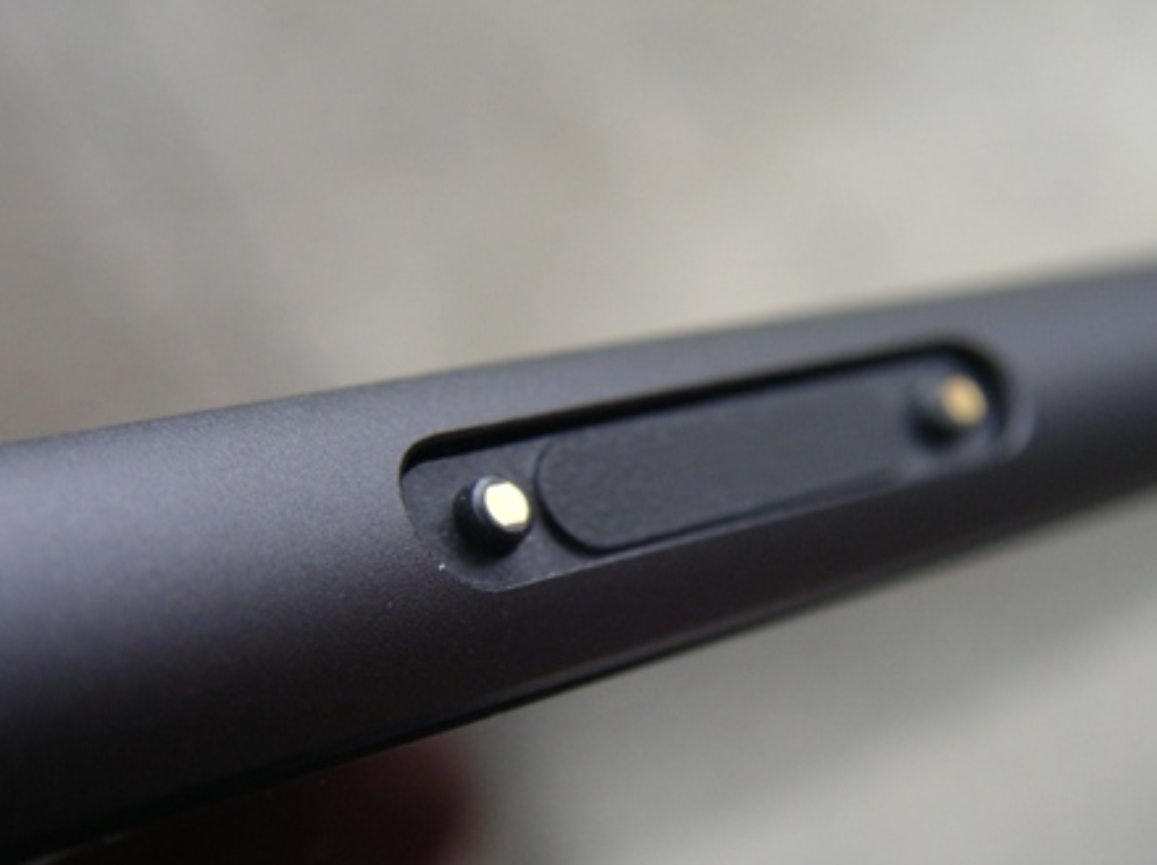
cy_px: 530
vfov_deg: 29.0
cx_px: 615
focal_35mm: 50
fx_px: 1669
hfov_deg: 38.2
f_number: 2.8
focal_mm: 5.7
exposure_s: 1/60
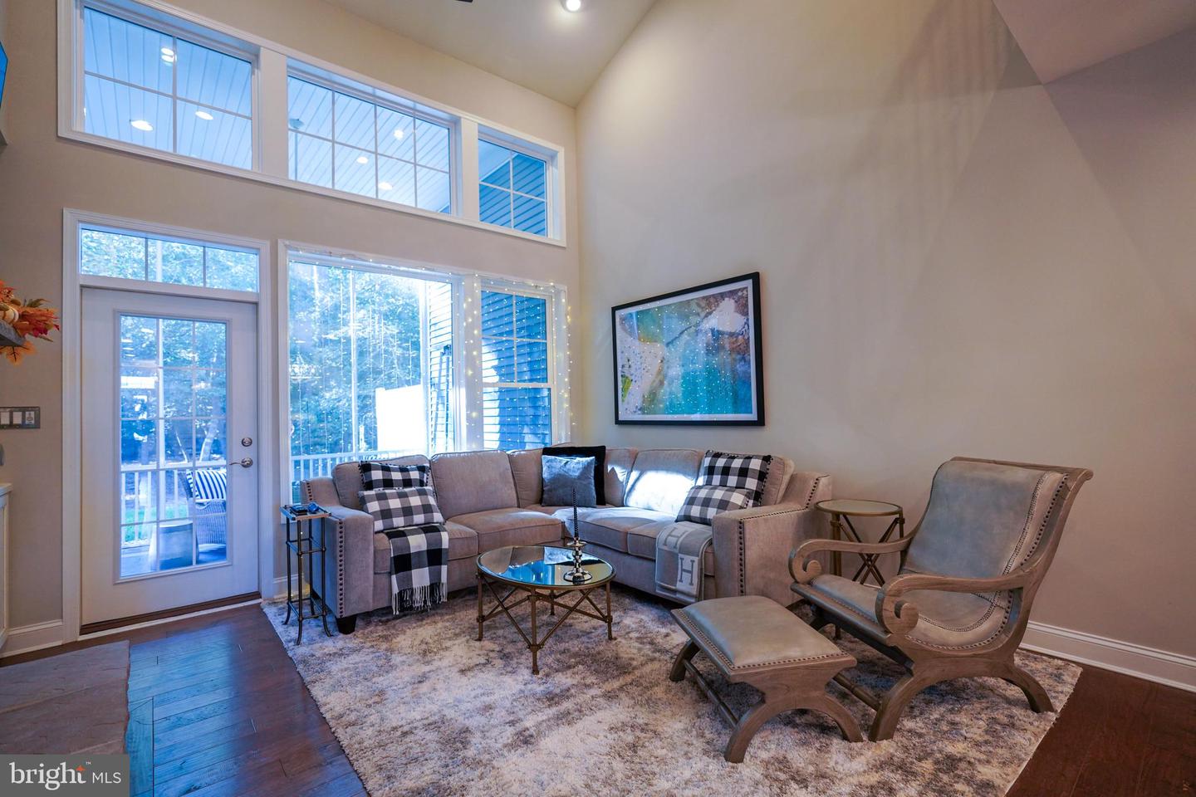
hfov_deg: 96.7
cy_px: 398
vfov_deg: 73.7
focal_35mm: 16
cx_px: 598
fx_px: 532
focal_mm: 16
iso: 1600
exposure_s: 1/160
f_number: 3.2
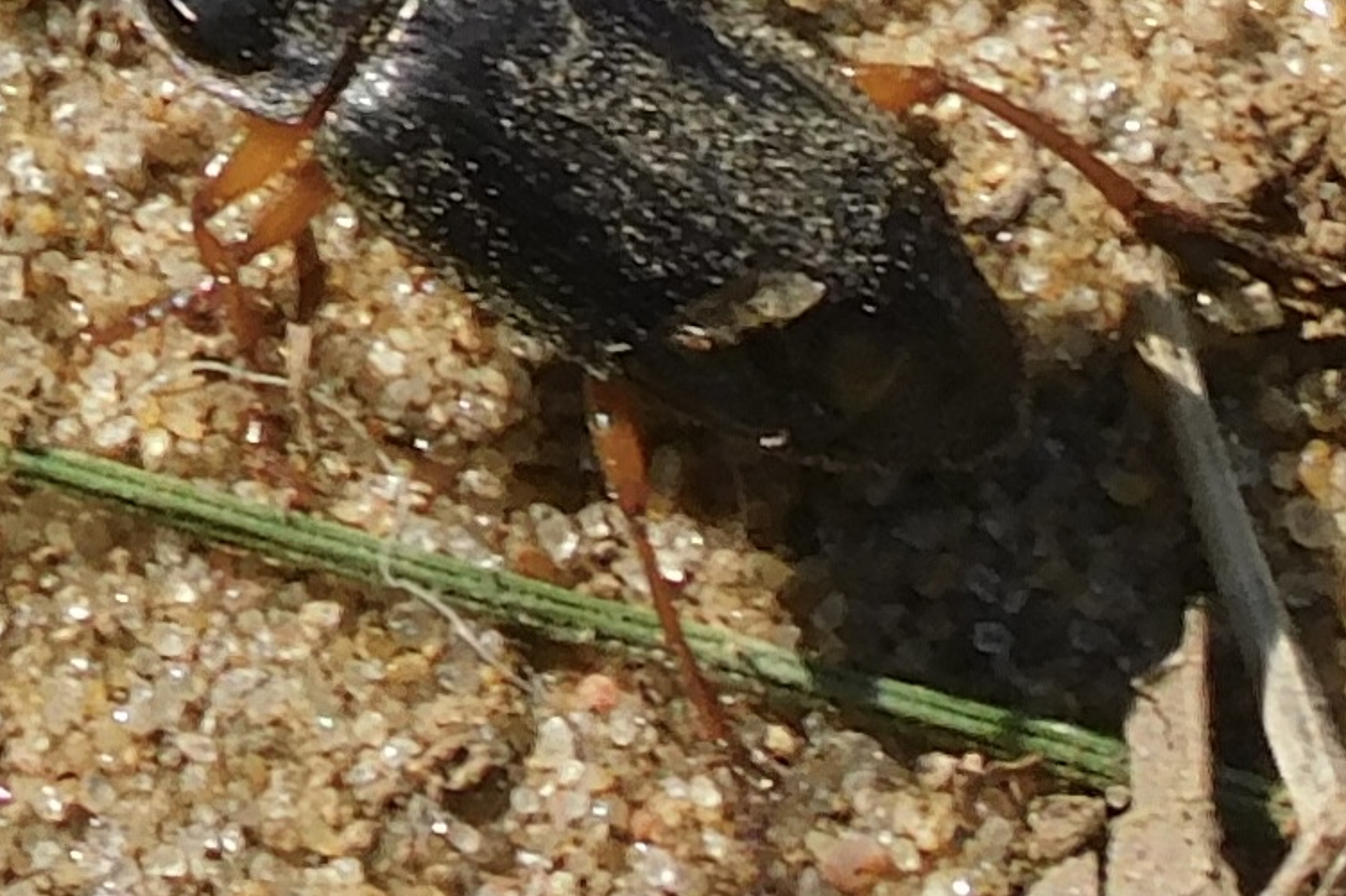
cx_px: 581
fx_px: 25113
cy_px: 233
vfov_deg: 2.0
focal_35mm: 672
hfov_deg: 3.1
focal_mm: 80.6
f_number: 5.6
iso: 125
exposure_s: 1/250
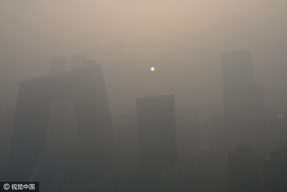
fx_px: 311
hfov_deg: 49.6
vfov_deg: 34.2
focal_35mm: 39
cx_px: 144
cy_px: 96
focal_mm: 26
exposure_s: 1/80
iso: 100
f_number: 10
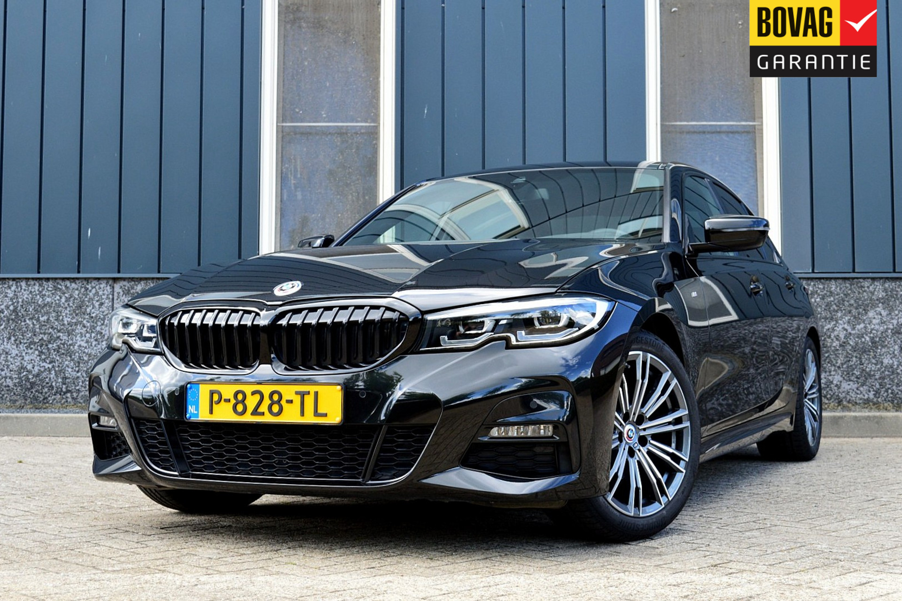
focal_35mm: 51
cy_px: 300
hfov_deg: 38.9
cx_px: 451
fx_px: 1278
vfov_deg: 26.5
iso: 400
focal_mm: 34
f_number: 9
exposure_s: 1/100
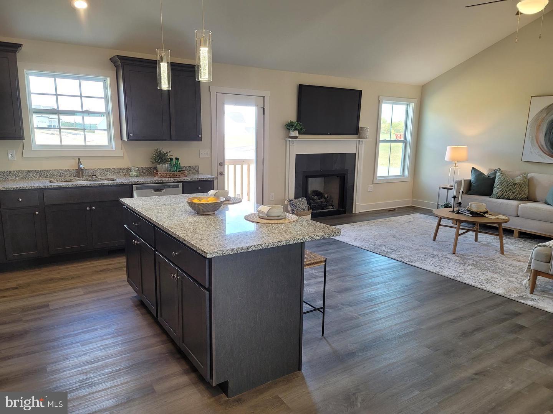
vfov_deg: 54.9
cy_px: 207
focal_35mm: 25
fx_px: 399
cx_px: 276
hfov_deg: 69.4
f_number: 1.8
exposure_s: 1/120
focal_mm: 7
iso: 200
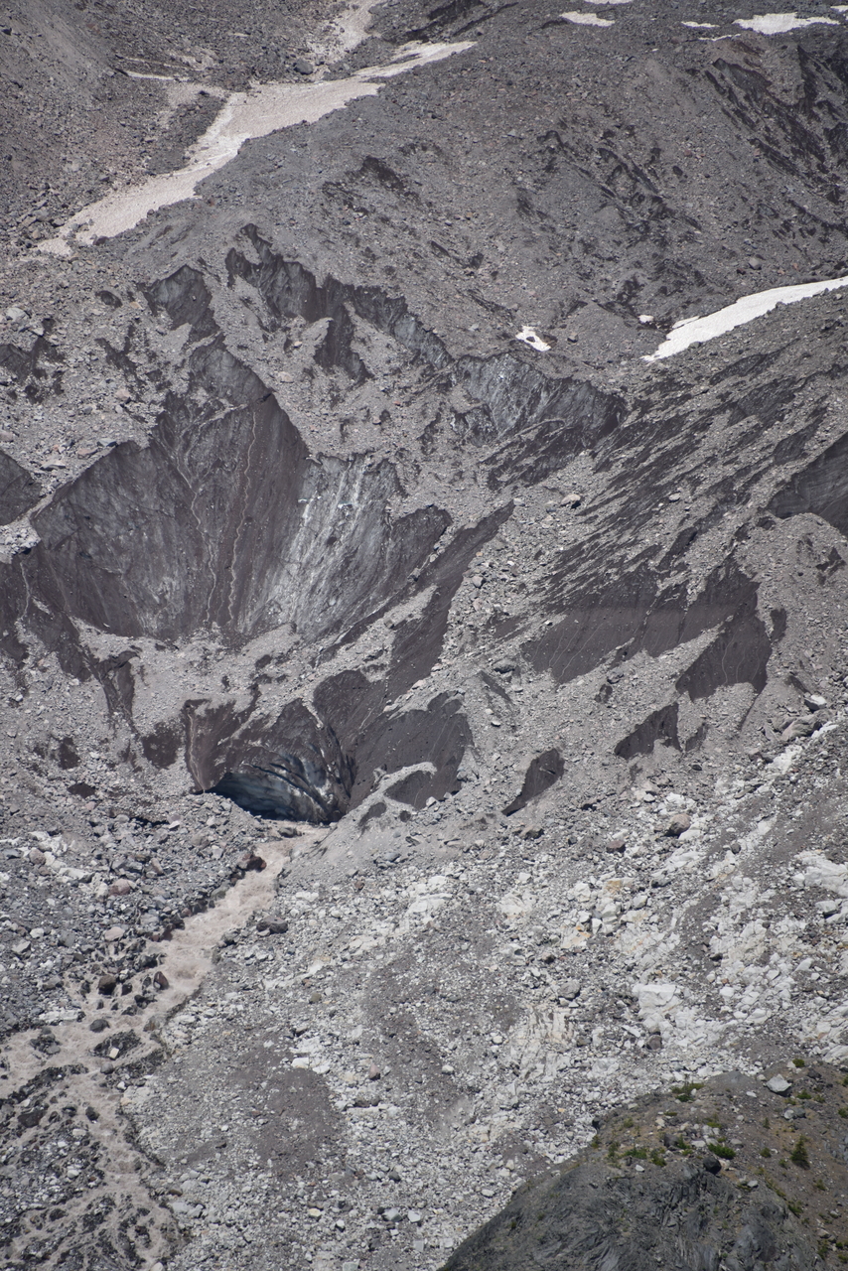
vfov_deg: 6.9
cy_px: 636
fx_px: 10593
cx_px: 424
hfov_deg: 4.6
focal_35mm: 300
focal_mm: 300
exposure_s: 1/640
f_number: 5.6
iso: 100
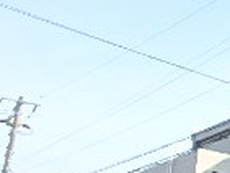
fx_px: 632
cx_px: 488
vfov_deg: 15.2
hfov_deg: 15.5
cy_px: 183
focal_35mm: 95
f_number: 3.5
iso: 125
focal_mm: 3.7
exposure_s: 1/500
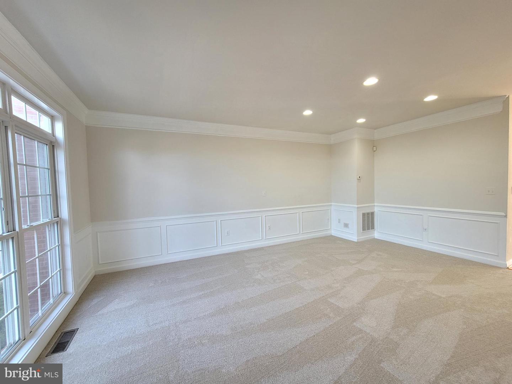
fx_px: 192
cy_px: 192
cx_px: 256
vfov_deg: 89.9
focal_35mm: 13
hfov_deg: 106.2
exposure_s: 1/60
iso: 200
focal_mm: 2.2
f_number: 2.2
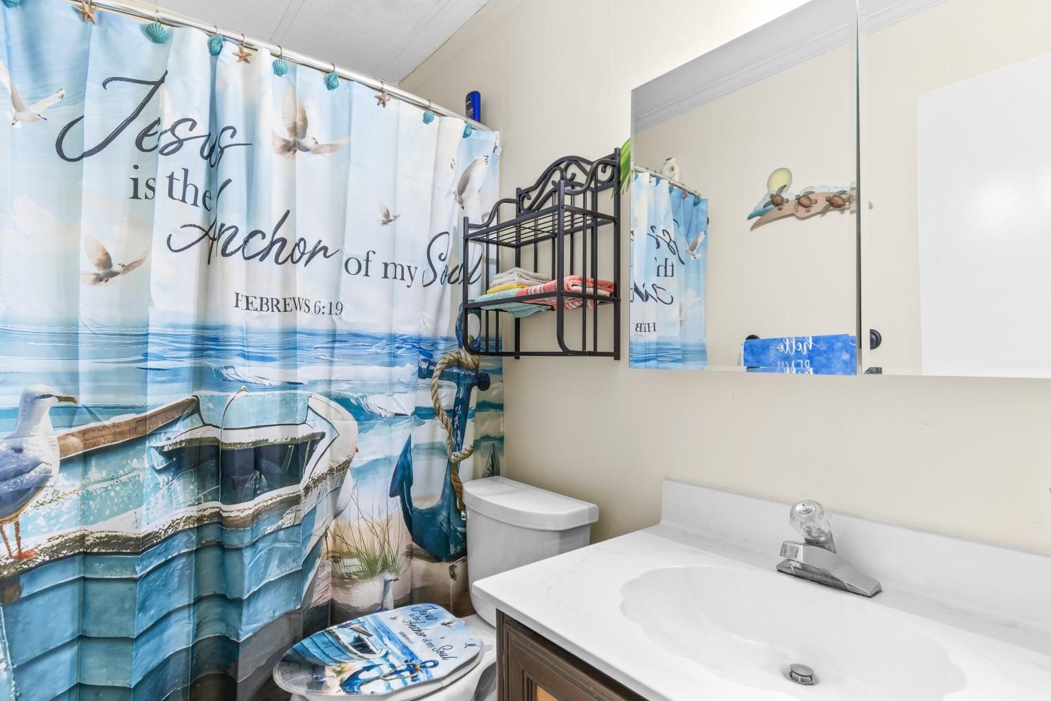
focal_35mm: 18
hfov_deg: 90.0
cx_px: 529
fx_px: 525
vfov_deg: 67.4
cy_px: 350
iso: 100
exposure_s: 1/3
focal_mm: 11.5
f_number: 4.8
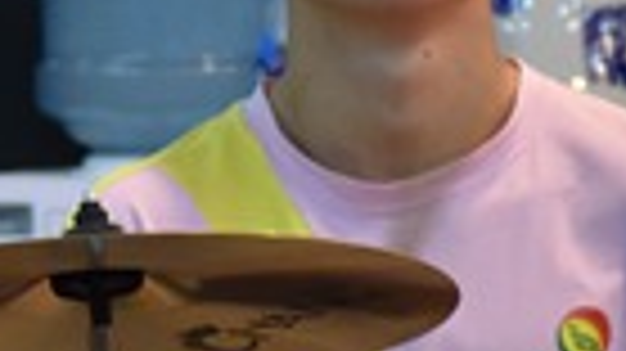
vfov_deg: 1.6
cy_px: 392
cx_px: 360
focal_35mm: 748
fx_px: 12415
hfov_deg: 2.9
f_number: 5.6
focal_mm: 105
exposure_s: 1/30
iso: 1000
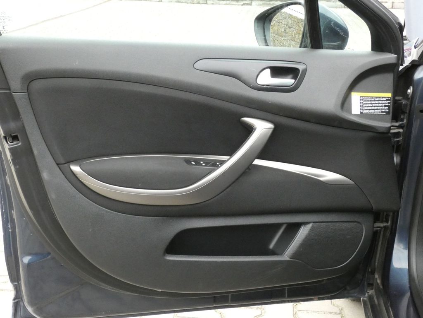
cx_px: 212
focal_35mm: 50
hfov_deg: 38.2
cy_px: 159
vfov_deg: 29.1
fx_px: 611
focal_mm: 9
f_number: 5.6
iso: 1250
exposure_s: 1/80
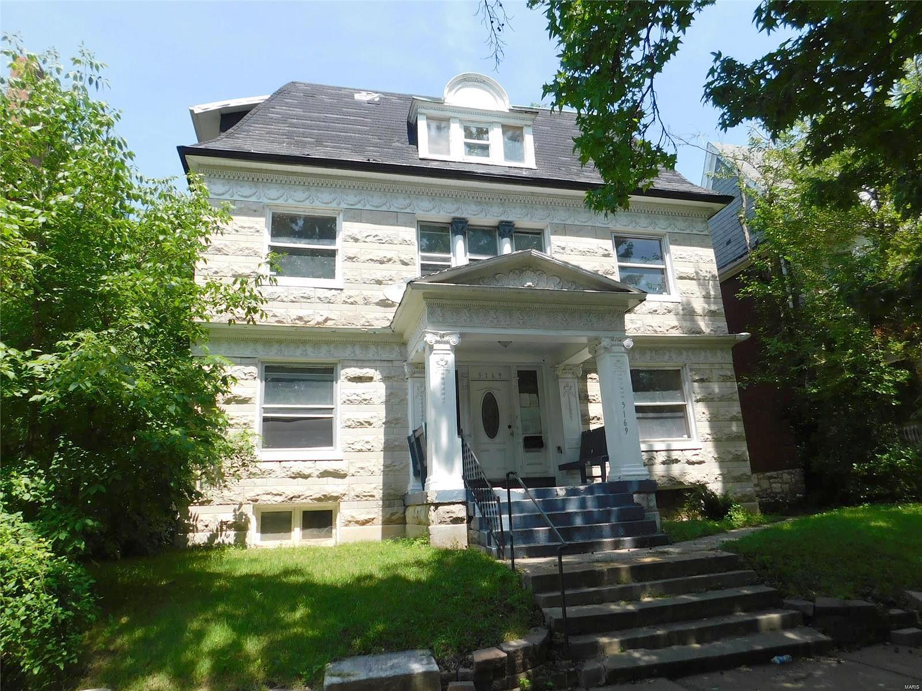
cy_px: 346
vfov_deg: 58.9
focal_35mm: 23
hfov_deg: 73.9
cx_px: 461
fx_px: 613
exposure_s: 1/800
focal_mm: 4
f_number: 3
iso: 125
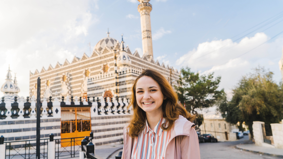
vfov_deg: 44.4
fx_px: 195
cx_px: 141
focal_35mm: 26
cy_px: 84
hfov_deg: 71.9
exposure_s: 1/250
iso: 400
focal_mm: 24
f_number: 4
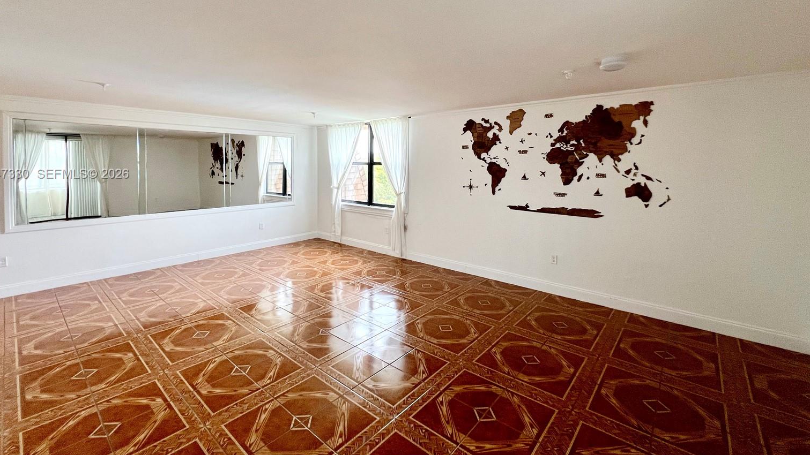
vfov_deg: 69.6
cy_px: 175
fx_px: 322
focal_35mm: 15
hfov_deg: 103.0
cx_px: 391
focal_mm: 1.57
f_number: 1.8
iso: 200
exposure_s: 1/120
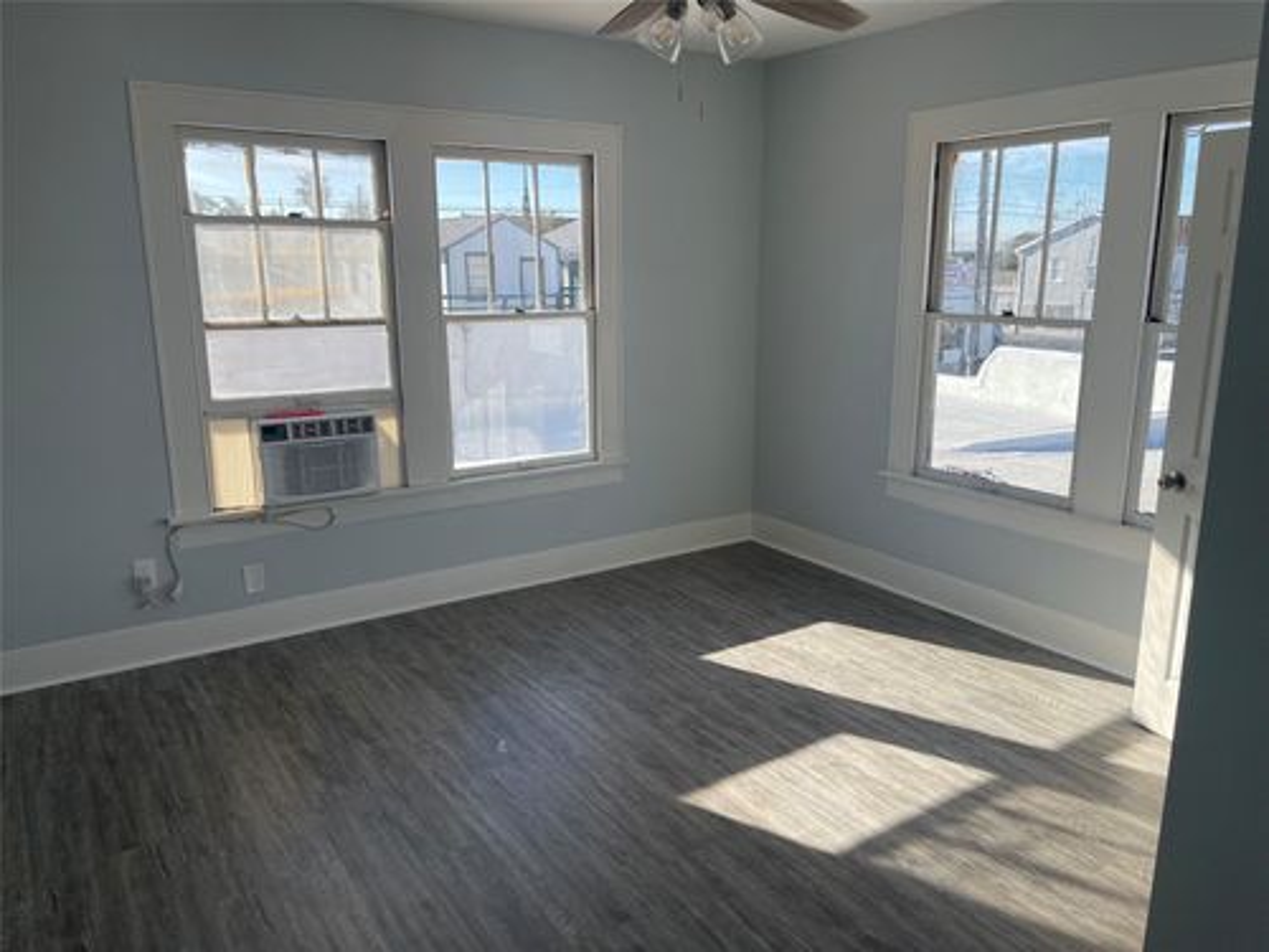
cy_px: 476
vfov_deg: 54.9
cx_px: 634
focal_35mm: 25
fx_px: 916
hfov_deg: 69.4
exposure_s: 1/1667
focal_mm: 5.1
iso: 32
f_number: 1.6
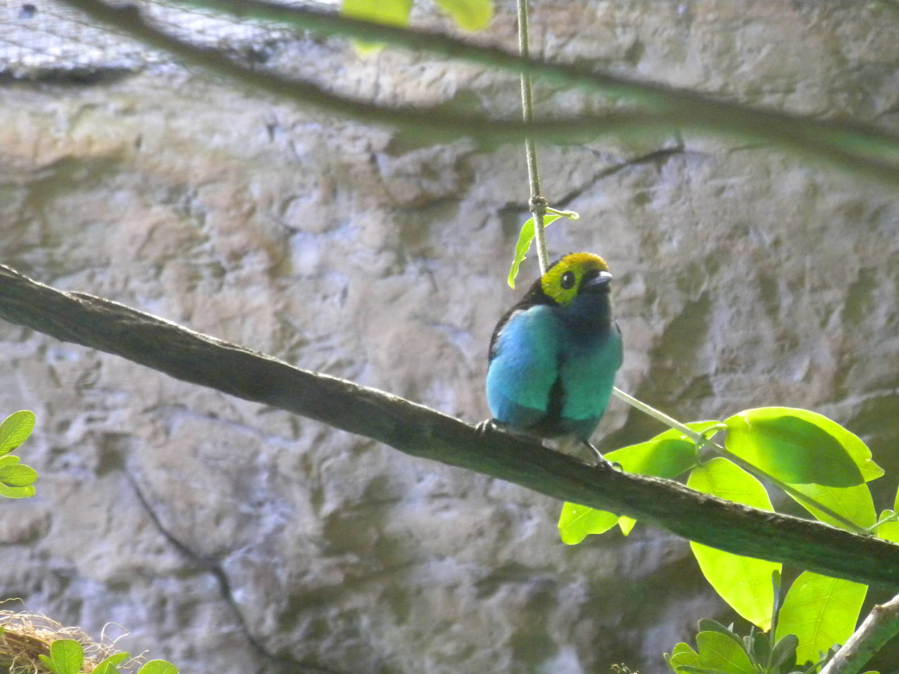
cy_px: 337
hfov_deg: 7.6
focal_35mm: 260
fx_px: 6752
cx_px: 450
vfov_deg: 5.7
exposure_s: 1/25.8
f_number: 5.3
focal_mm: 46.2
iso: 800
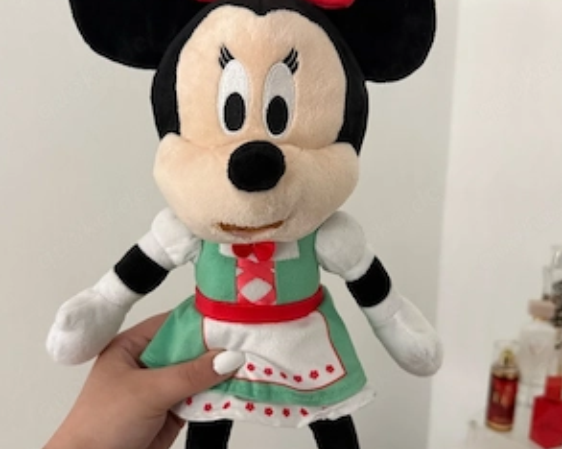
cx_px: 280
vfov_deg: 45.7
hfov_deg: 55.7
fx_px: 532
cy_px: 248
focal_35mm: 32
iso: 400
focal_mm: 6.76
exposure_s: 1/60
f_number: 1.78
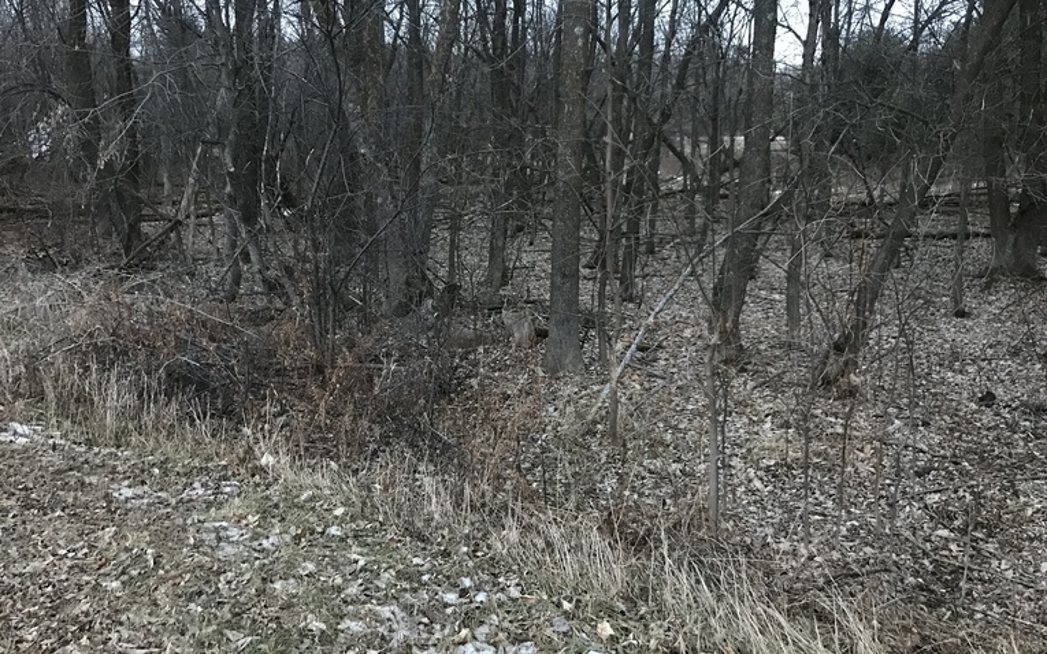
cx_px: 526
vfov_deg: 41.8
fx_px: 856
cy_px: 296
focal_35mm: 30
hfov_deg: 62.9
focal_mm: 3.99
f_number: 1.8
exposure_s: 1/13
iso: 100
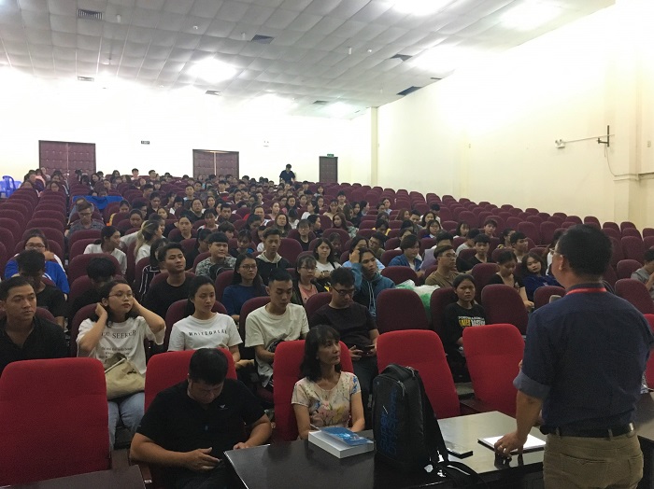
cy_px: 244
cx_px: 327
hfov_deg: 61.7
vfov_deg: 48.2
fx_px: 548
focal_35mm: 29
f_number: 2.2
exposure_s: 1/17
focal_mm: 4.15
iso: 250
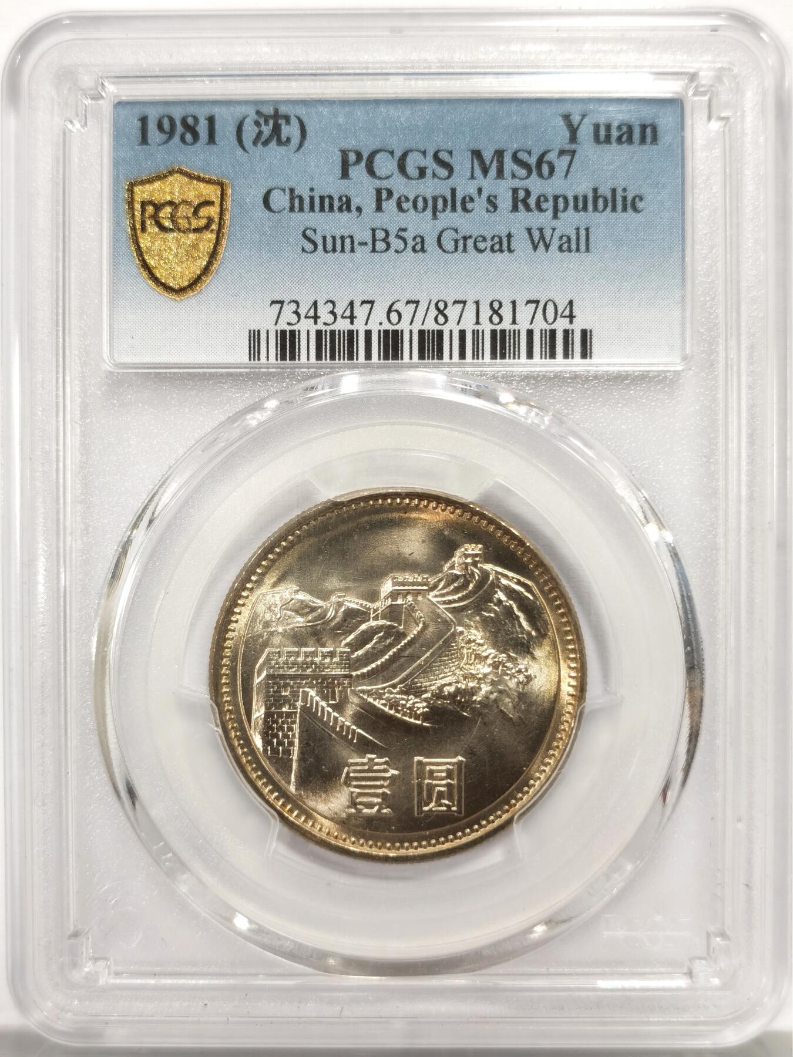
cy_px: 528
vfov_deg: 35.5
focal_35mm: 54
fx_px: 1649
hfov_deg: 27.0
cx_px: 396
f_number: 16
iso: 160
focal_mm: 5.56
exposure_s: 1/100
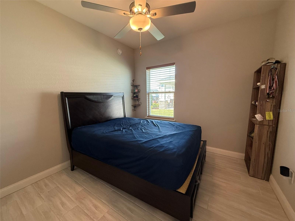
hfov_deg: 102.1
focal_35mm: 14
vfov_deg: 85.7
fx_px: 119
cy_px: 110
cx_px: 148
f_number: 2.2
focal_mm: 2.22
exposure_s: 1/120
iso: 250
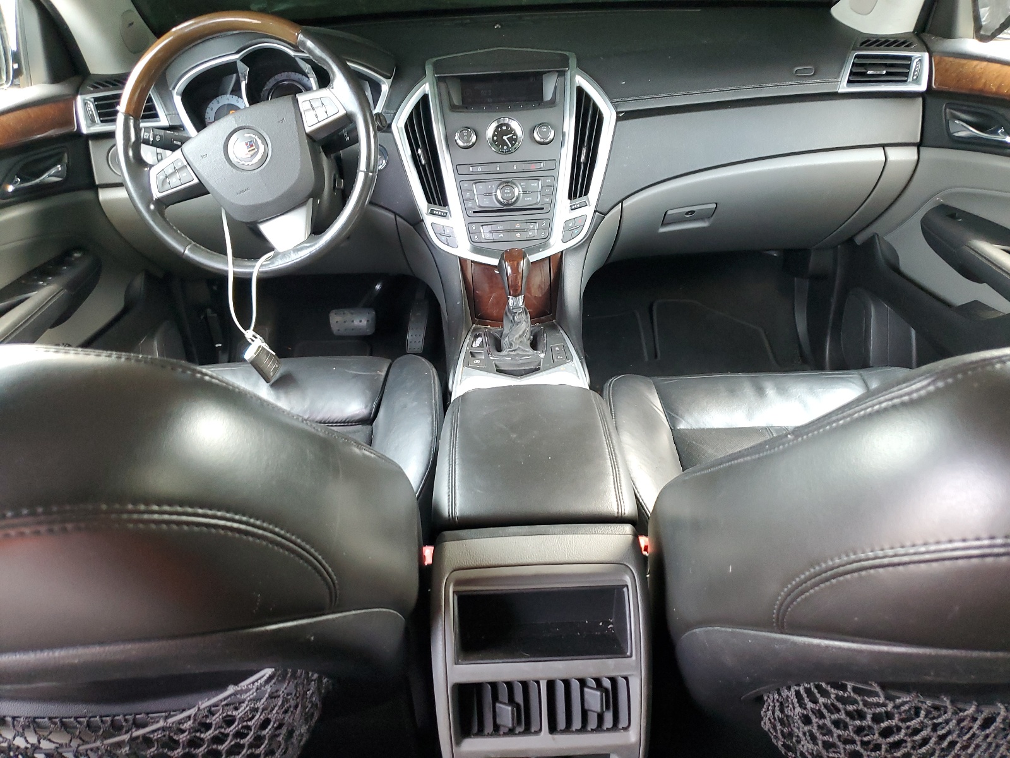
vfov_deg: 53.1
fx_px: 759
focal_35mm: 26
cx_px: 505
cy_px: 379
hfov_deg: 67.3
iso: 214
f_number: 1.5
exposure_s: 1/60.2
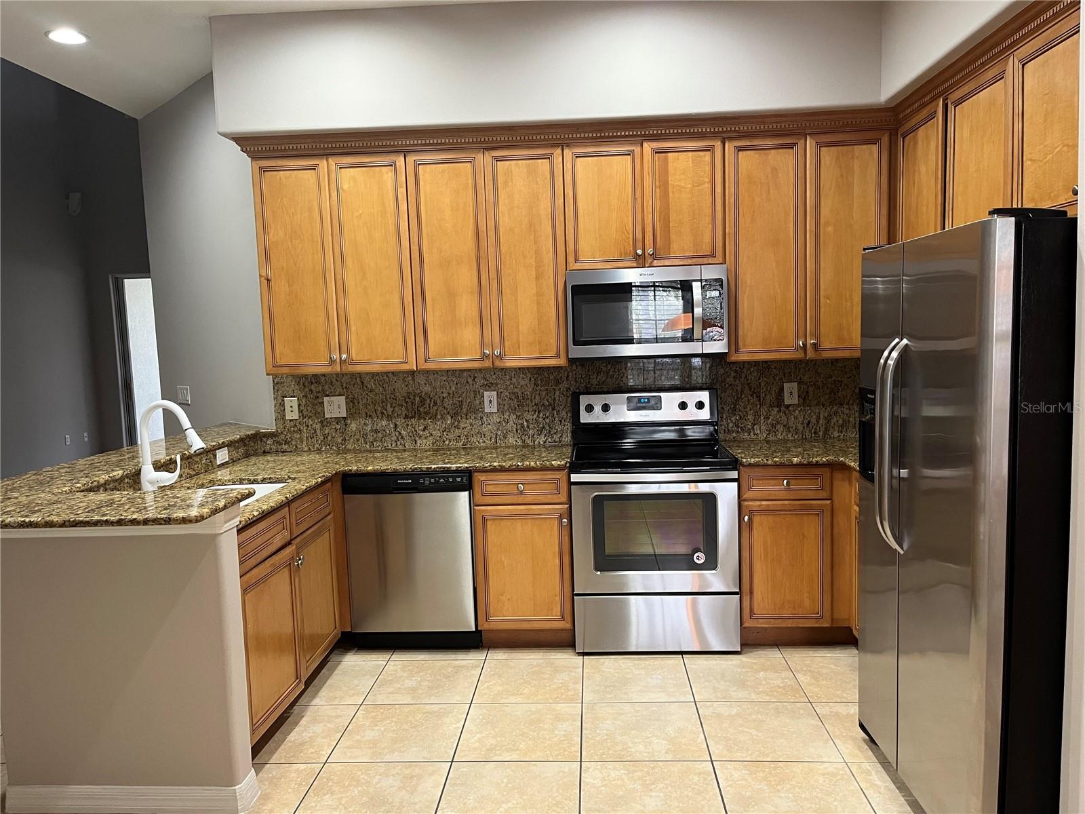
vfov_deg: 53.1
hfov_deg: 67.3
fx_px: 815
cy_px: 407
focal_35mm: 26
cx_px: 542
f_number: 1.6
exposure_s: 1/60
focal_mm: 5.1
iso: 160
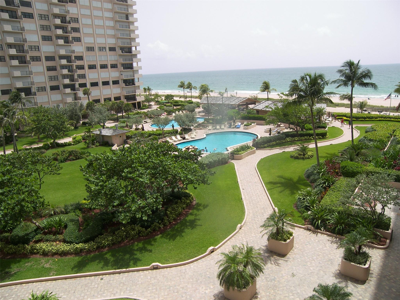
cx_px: 200
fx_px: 289
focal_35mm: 25
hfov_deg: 69.4
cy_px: 150
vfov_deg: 54.9
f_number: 2.8
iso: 50
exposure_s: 1/1600
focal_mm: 5.3
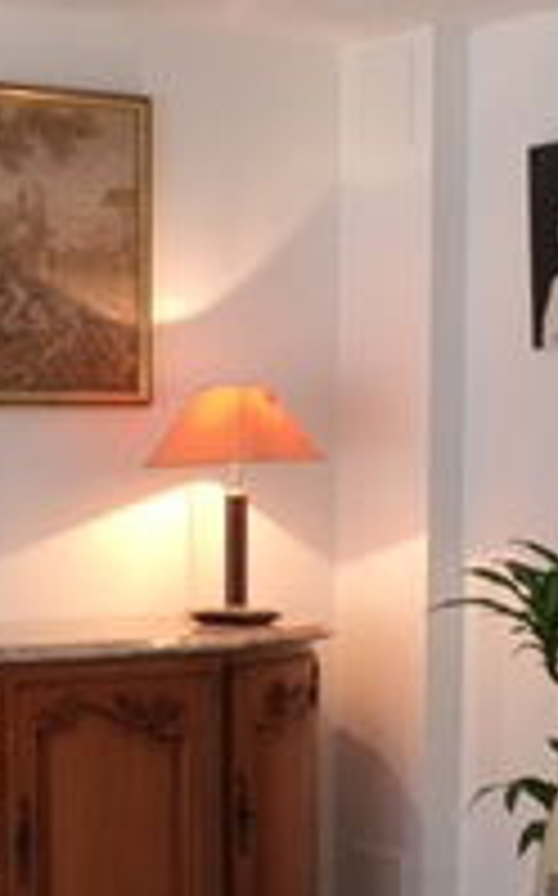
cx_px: 256
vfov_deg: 20.7
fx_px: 2414
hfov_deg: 13.2
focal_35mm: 99
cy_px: 756
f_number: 2.2
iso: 50
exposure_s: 1/33
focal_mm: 4.15
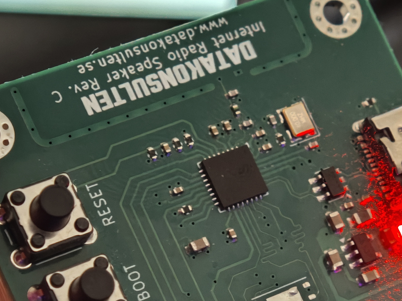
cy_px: 294
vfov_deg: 10.0
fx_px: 1718
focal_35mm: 148
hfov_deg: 13.3
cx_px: 269
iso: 5000
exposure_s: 1/16.7
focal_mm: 9
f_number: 2
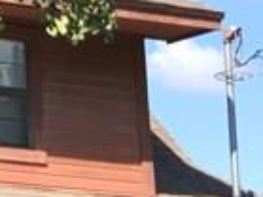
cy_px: -188
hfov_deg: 8.8
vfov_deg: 7.0
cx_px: -352
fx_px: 1564
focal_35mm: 206
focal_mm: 3.99
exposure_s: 1/1100
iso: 20
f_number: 1.8
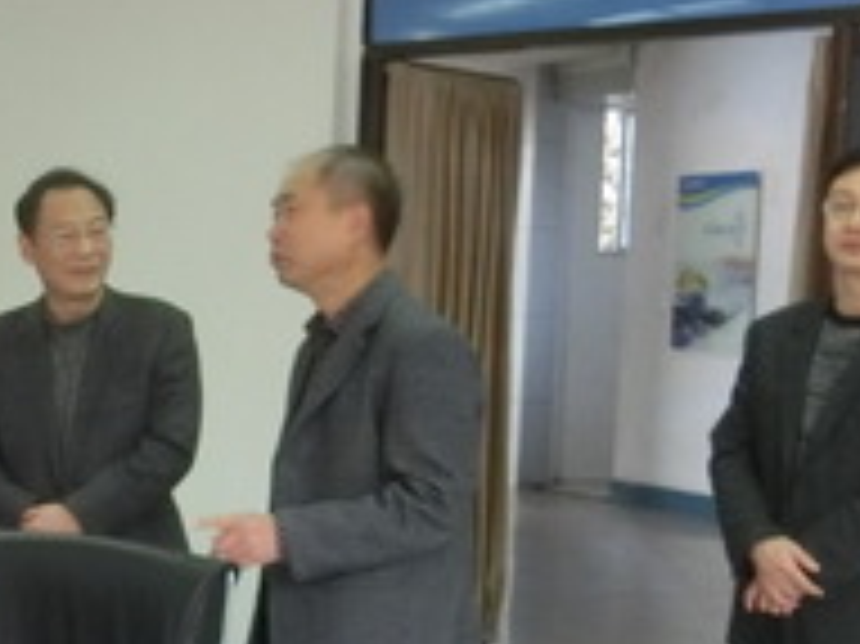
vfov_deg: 19.3
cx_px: -86
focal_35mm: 76
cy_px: 421
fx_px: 1887
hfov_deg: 24.0
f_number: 7.4
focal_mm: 5.2
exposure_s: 1/13
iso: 800
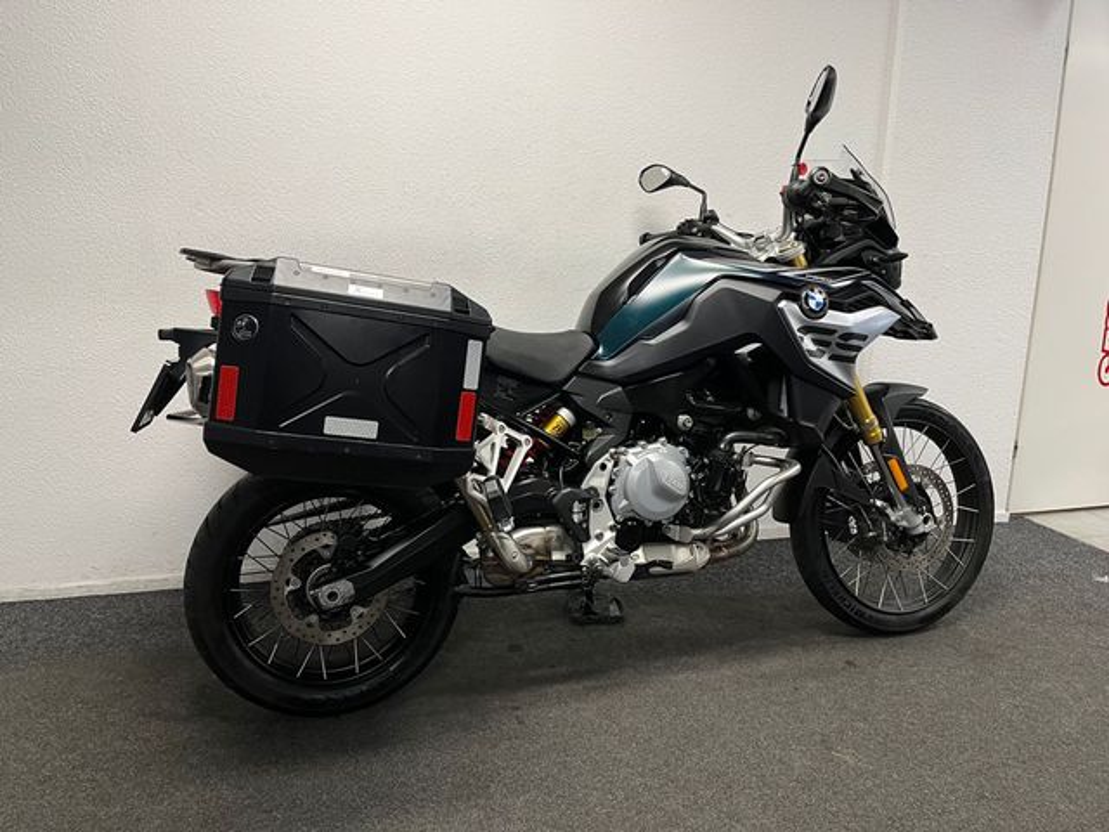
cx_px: 554
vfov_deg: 53.1
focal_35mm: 26
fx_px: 833
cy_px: 416
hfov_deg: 67.3
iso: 80
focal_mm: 5.1
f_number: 1.6
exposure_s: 1/50
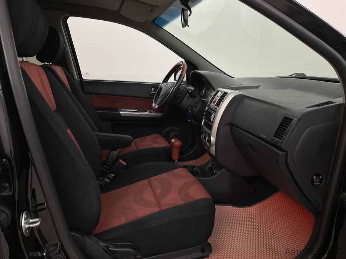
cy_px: 130
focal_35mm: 26
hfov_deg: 67.3
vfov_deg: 53.1
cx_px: 173
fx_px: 260
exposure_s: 1/100
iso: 50
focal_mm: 4.2
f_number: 1.6
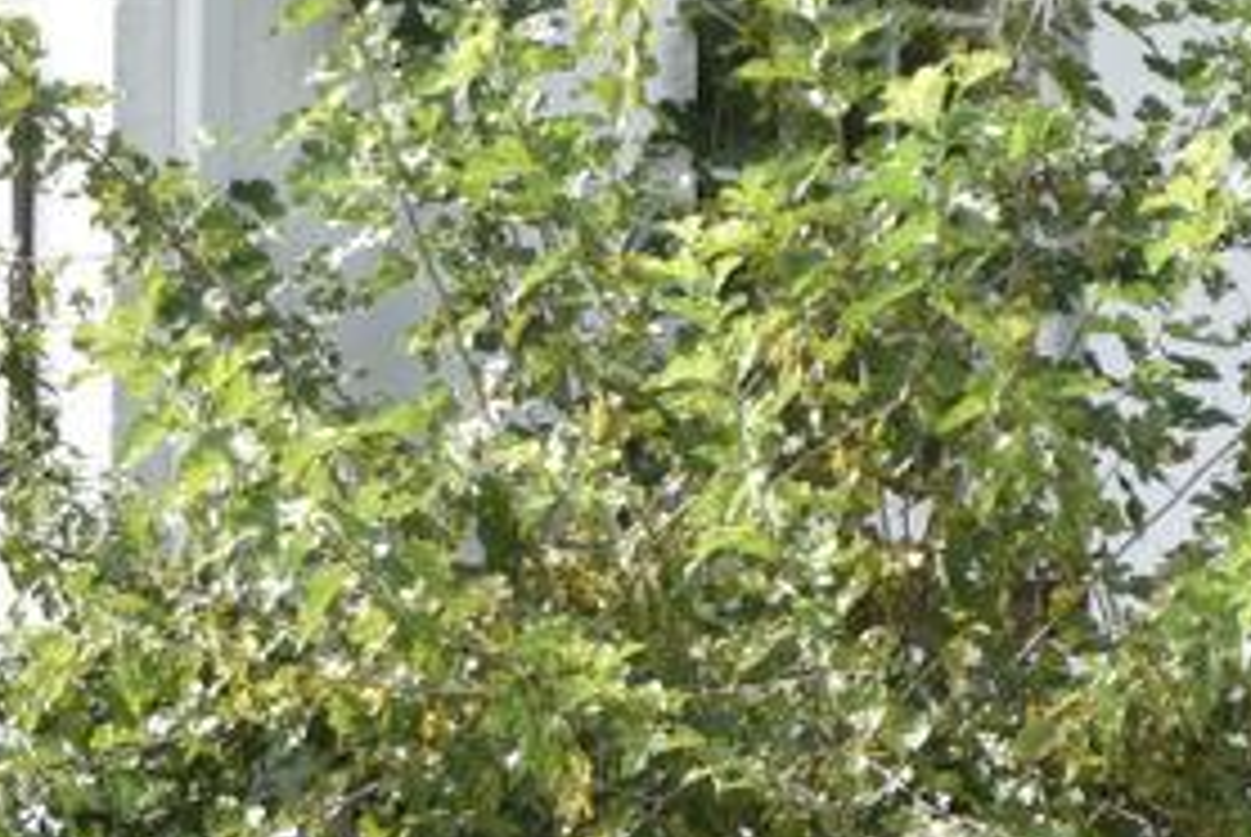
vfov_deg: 6.0
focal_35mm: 230
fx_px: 8001
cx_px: 450
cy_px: 63
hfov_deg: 8.9
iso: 1250
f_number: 2.8
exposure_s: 1/8000
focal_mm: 40
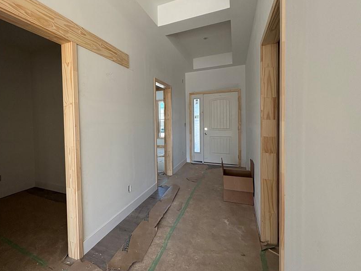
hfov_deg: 86.3
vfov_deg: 71.5
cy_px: 127
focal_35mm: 18
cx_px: 139
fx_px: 188
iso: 125
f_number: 2.2
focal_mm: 2.22
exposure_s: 1/112
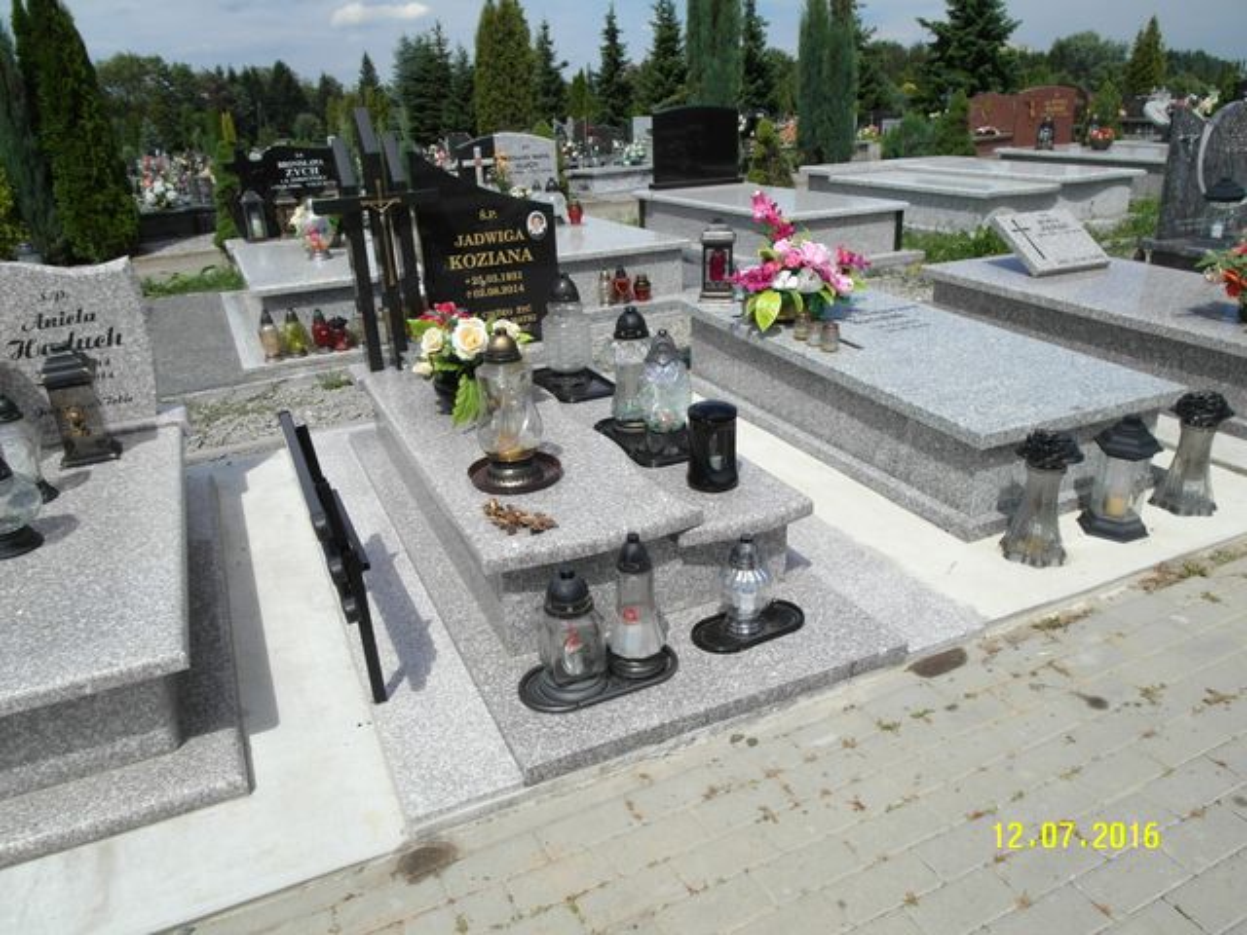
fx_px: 865
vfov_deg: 56.8
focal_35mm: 24
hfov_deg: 71.6
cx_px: 624
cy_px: 468
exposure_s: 1/1500
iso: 80
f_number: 3.4
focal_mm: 5.2
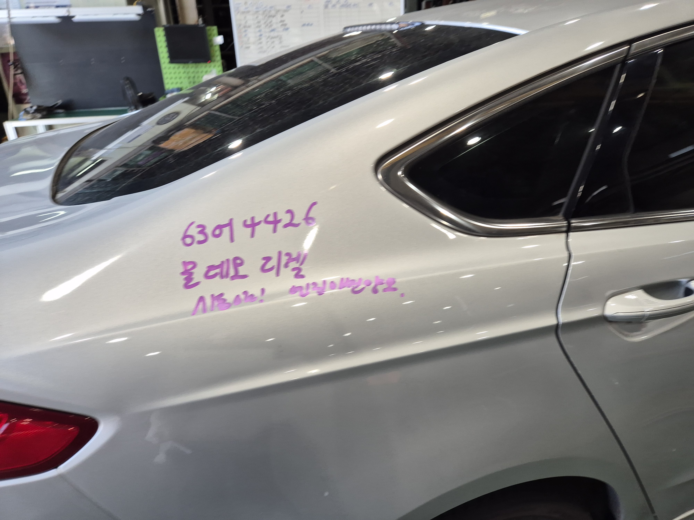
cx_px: 347
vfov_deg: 58.9
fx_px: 461
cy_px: 260
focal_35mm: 23
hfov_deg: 73.9
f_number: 1.8
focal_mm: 5.4
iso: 100
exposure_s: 1/120
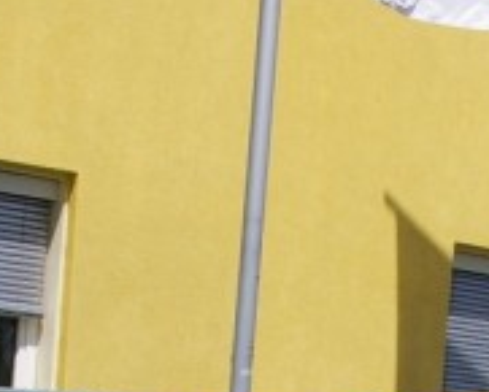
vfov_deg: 10.3
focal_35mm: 143
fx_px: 2072
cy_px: 672
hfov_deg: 13.5
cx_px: 262
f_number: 11
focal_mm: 23
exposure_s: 1/250
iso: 200
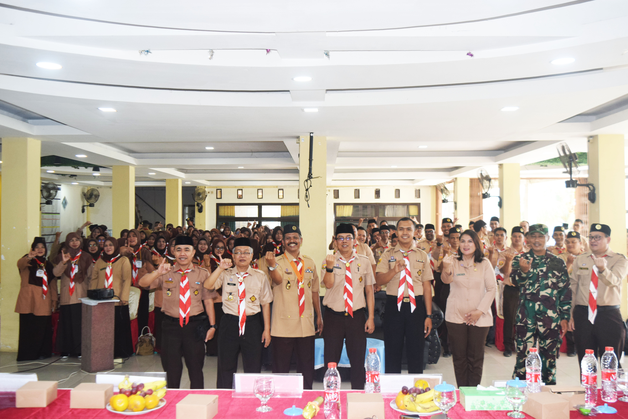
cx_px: 314
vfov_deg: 36.9
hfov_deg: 53.1
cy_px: 210
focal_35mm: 36
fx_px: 628
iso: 720
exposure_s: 1/125
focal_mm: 24
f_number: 5.6
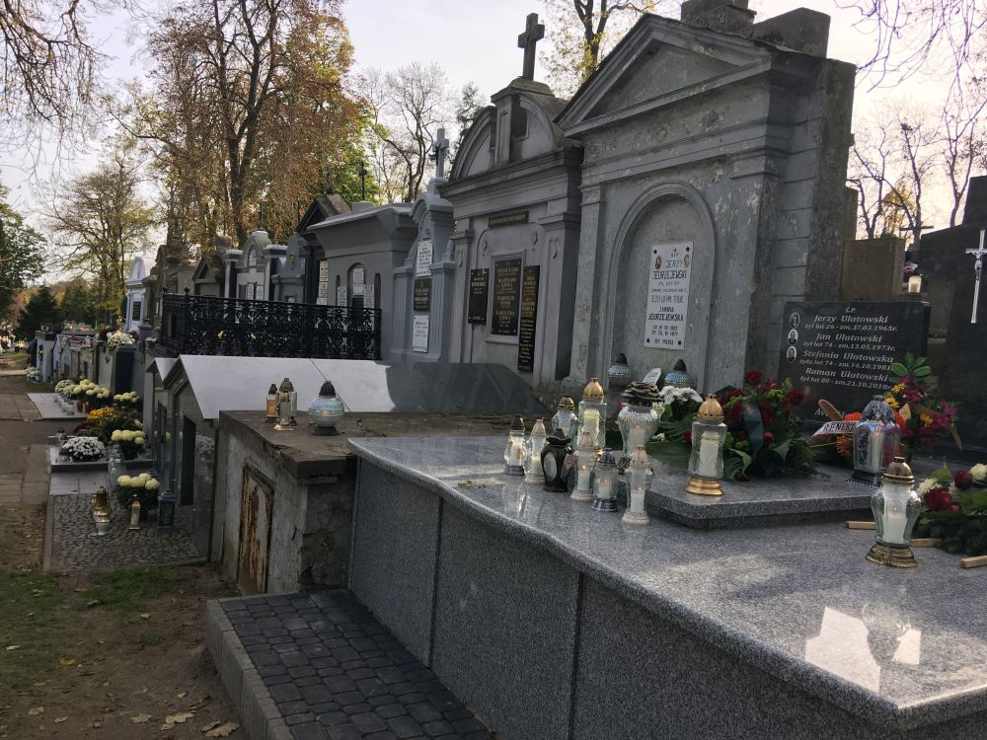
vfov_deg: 48.2
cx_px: 494
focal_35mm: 29
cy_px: 370
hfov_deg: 61.7
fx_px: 827
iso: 25
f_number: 2.2
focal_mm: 4.15
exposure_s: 1/478
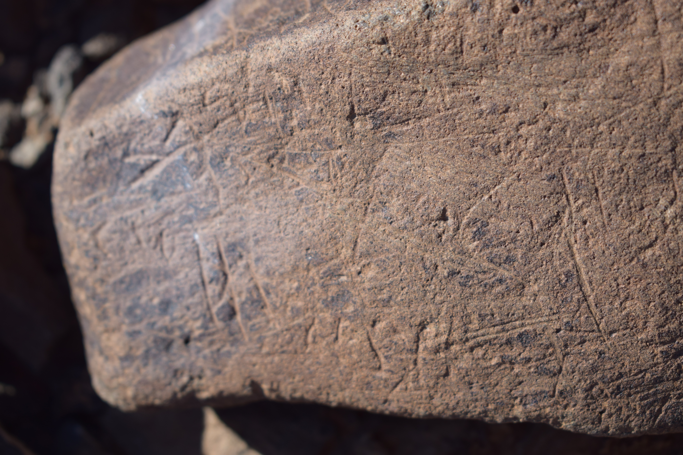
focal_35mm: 72
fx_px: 1366
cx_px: 342
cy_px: 228
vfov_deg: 18.9
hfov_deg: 28.1
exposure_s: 1/1000
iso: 200
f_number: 5.3
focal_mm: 48
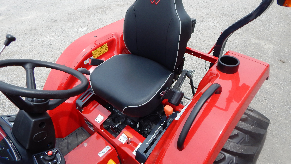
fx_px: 185
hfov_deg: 76.3
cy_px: 76
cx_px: 145
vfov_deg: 47.7
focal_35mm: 24
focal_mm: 4
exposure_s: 1/1000
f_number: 3
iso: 125
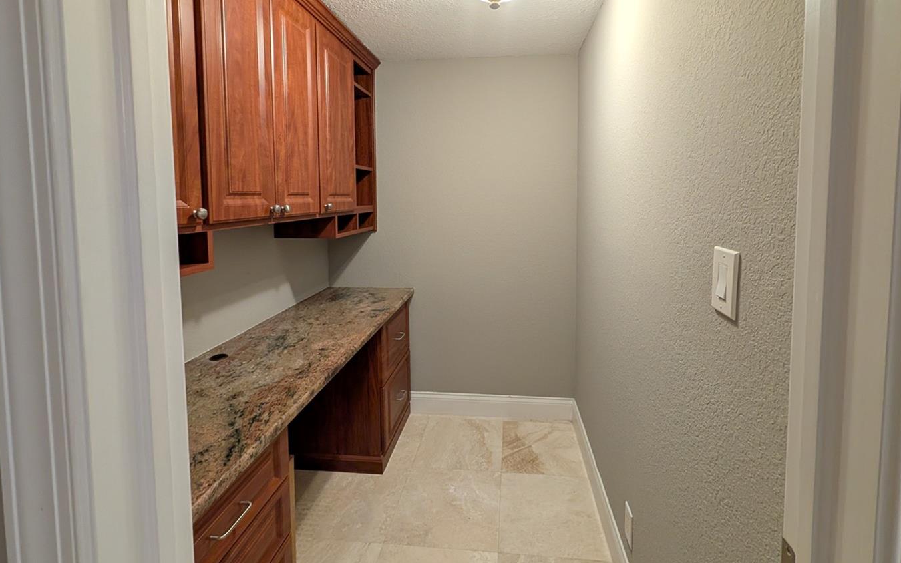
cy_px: 218
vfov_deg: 73.8
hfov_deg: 101.4
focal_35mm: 15
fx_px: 368
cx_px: 472
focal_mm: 2.02
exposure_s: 1/30
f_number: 1.7
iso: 66
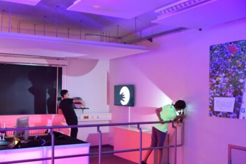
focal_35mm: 43
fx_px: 294
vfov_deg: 31.1
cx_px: 106
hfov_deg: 45.3
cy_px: 96
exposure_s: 1/25
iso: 6400
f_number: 2.8
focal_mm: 36
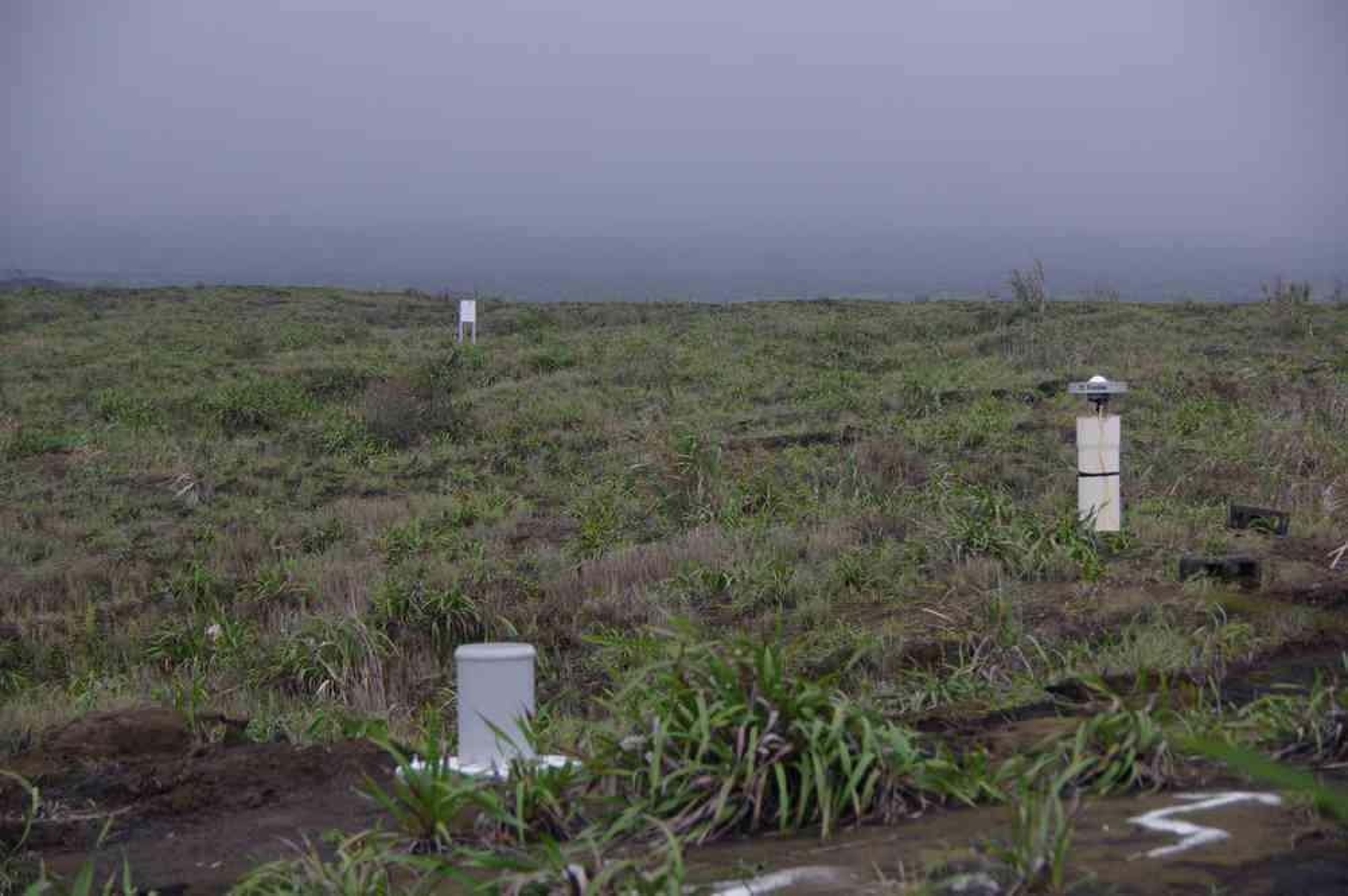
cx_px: 674
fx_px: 3928
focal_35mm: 105
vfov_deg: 13.0
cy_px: 448
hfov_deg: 19.5
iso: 100
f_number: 5.6
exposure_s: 1/125
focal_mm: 70
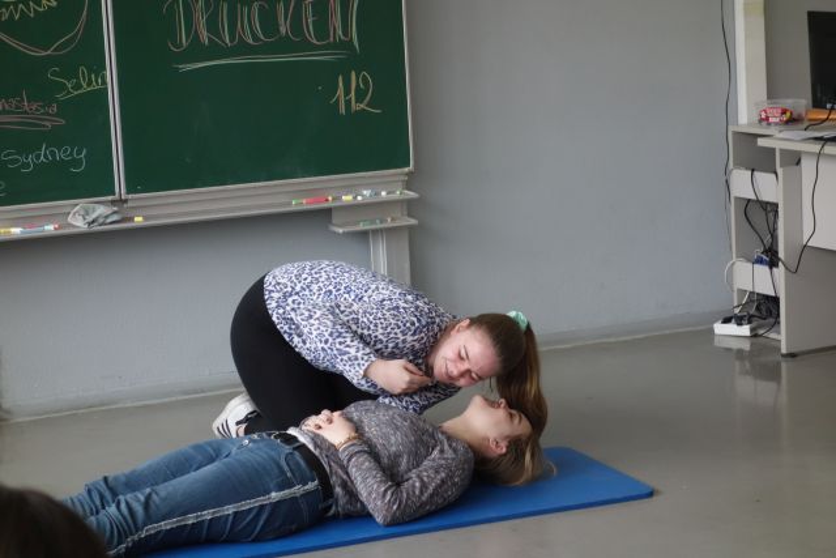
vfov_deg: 13.7
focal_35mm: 100
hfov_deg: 20.4
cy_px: 279
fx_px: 2323
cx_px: 418
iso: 800
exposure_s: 1/40
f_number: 4.9
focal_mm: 37.1
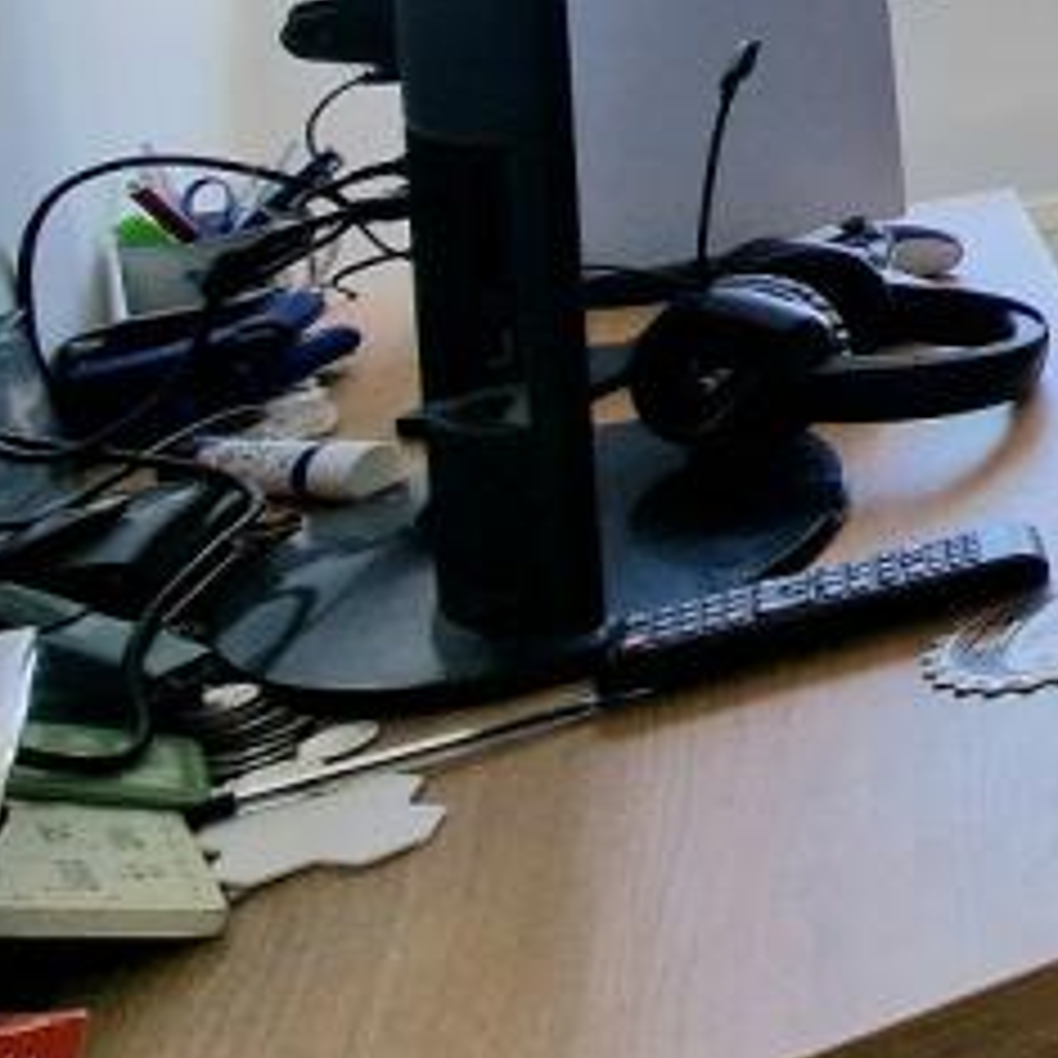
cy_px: -158
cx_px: 2139
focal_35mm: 50
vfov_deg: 29.9
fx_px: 1729
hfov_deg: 19.0
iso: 50
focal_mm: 2.2
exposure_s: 1/294
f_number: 2.2
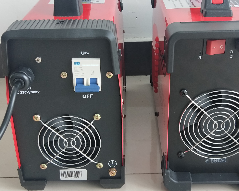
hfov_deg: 41.1
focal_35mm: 45
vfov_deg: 33.4
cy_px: 83
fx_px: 318
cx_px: 133
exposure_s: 1/50
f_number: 1.7
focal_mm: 4.27
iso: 123
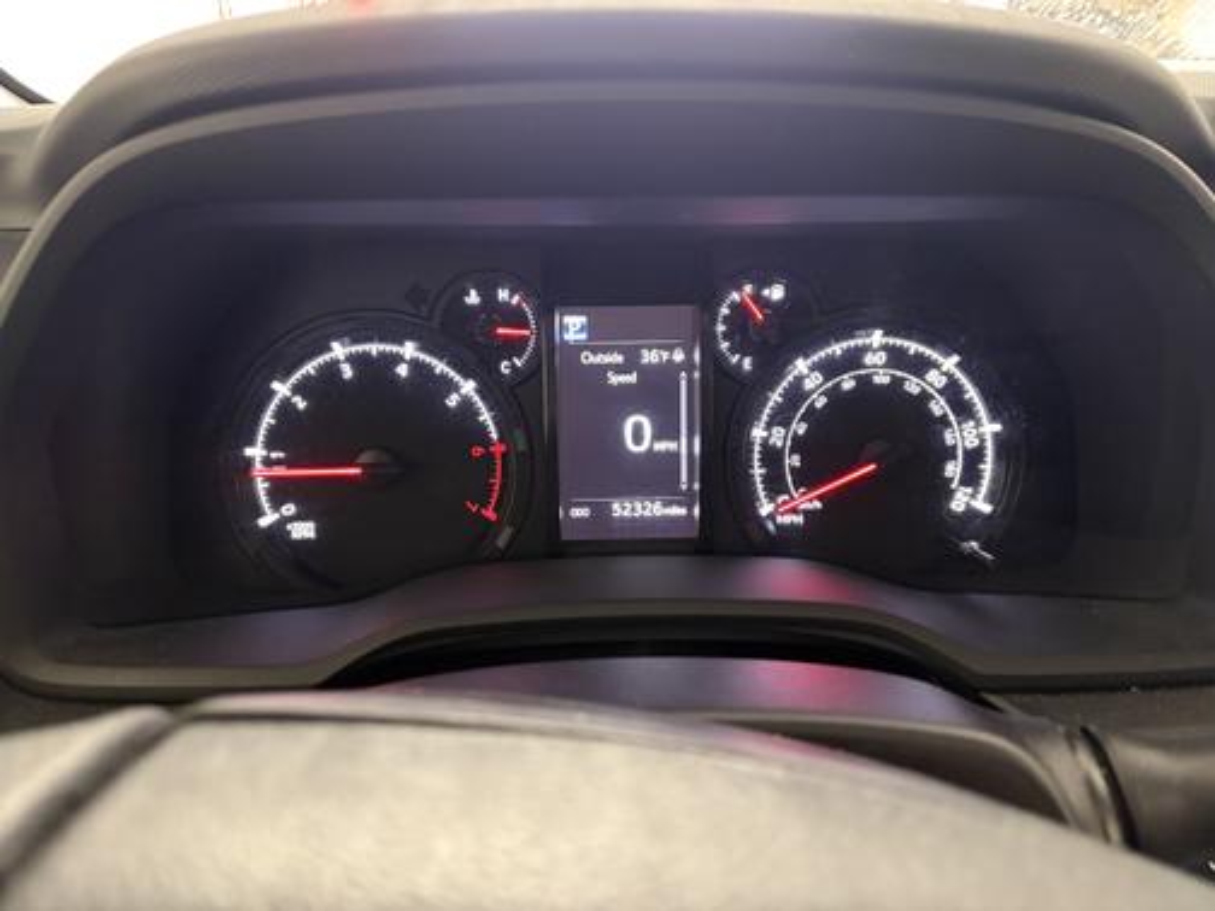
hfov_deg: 67.3
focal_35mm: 26
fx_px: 913
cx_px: 608
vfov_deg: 53.1
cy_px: 456
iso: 640
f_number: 1.6
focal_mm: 5.96
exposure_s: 1/32
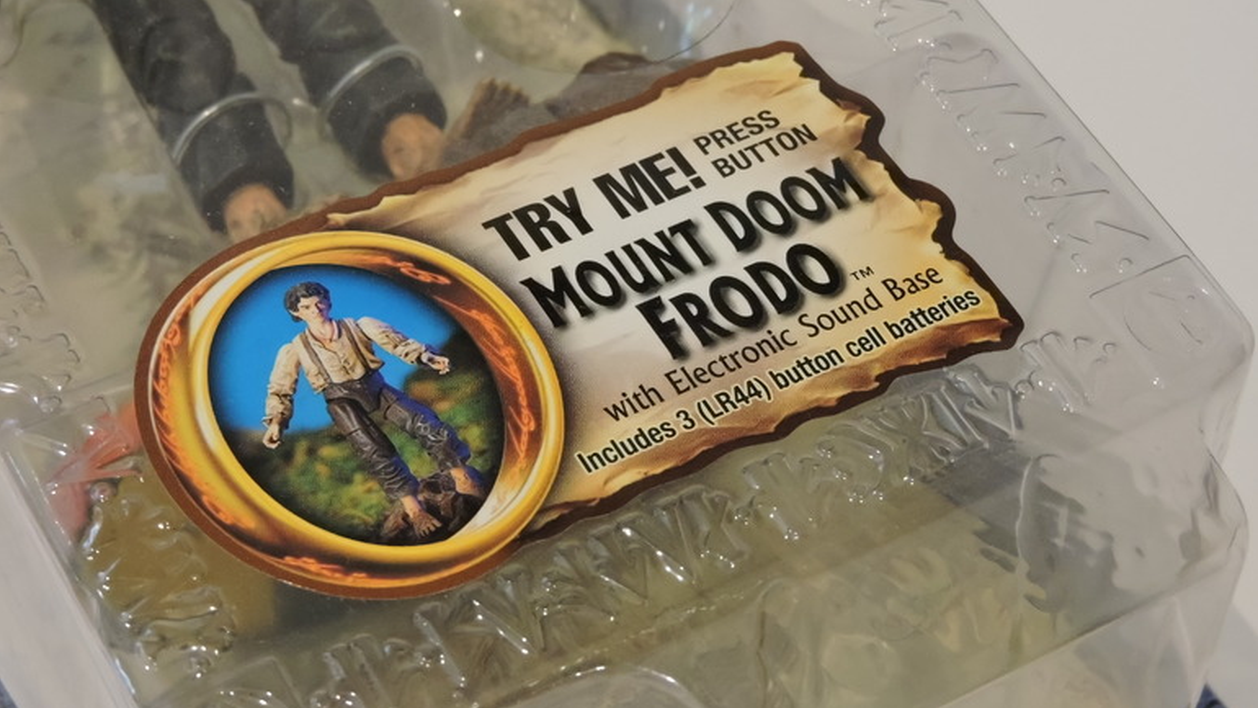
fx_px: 3102
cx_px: 630
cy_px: 276
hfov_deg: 22.9
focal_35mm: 93
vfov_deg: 13.0
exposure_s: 1/80
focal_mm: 15.2
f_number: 4.5
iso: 800
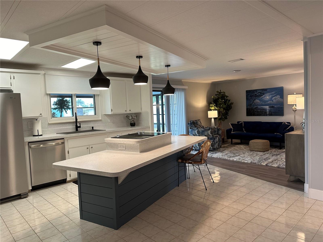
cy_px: 121
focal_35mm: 24
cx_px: 162
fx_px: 224
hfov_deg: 71.6
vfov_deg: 56.8
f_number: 1.78
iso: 200
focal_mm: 6.86
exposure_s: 1/120
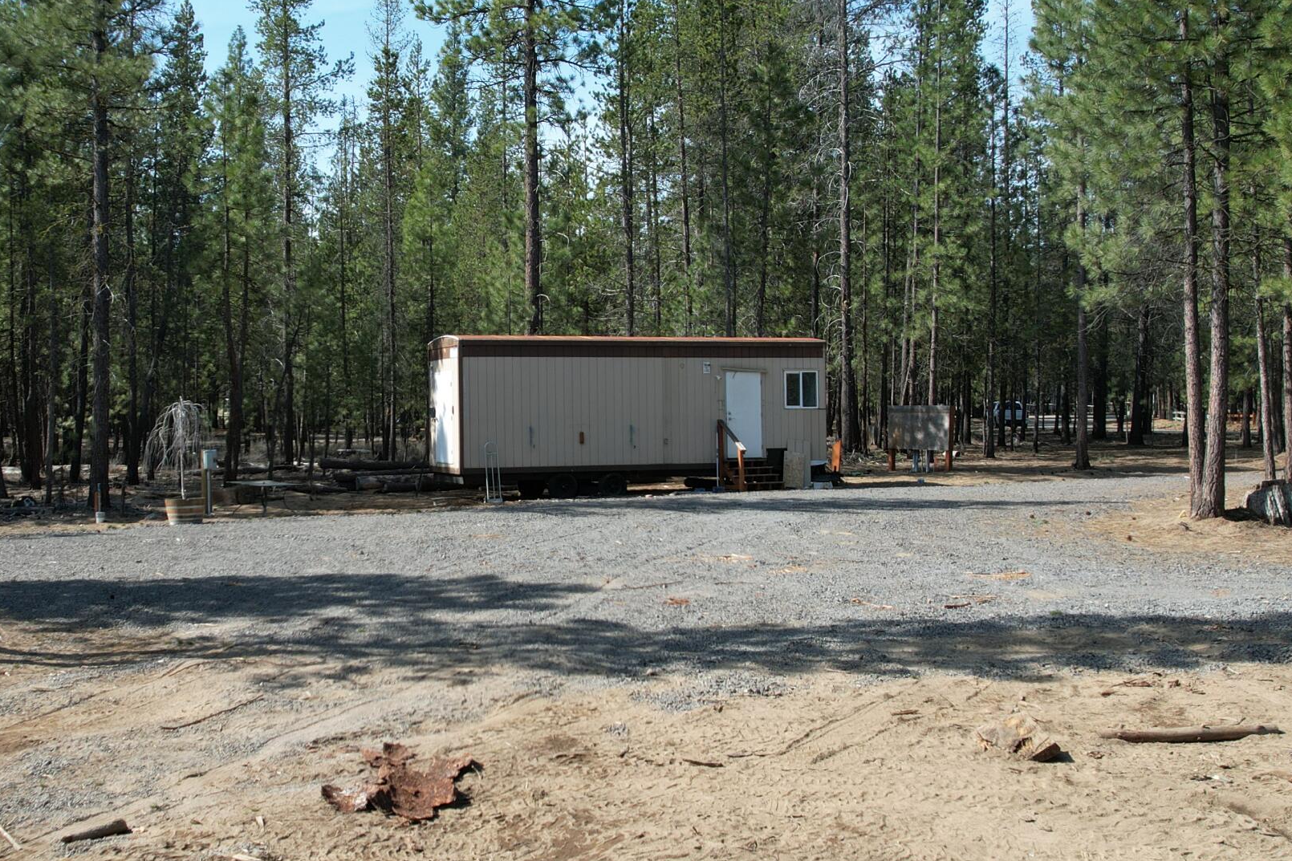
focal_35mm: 41
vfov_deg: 32.6
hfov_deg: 47.0
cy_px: 464
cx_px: 482
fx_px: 1471
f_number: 2.8
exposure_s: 1/1000
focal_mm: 8.38
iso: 100
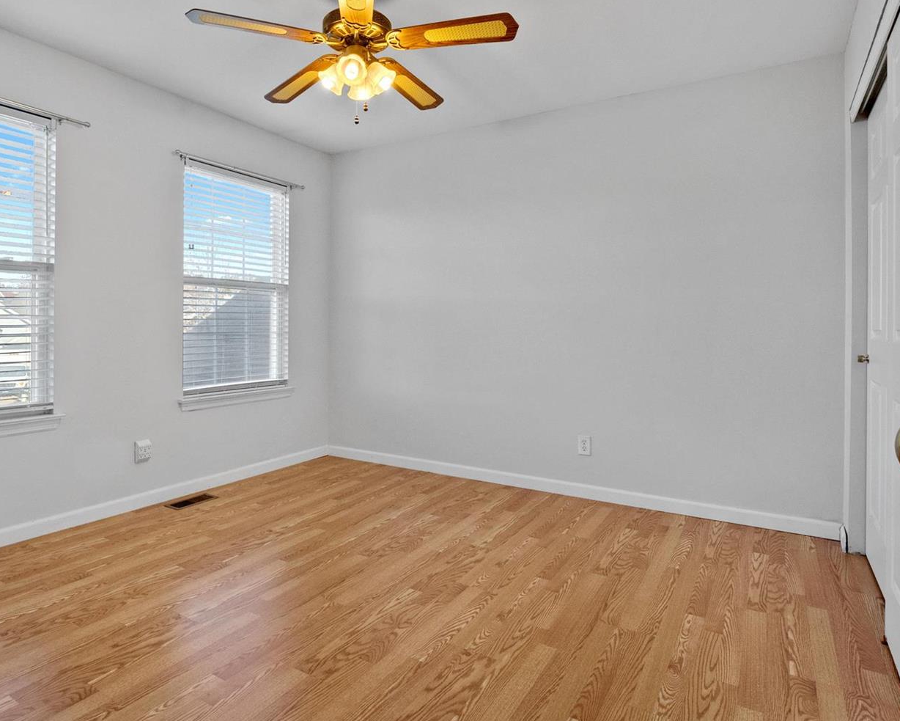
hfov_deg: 74.9
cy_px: 340
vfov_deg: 63.1
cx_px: 418
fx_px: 586
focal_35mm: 22
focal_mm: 9
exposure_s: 1/25
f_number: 8
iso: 400
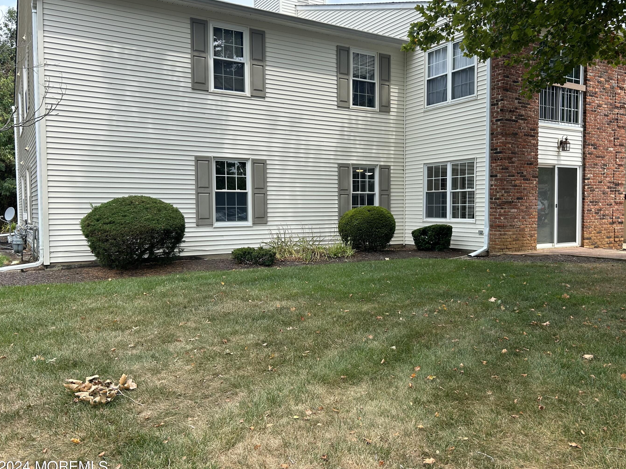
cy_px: 229
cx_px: 335
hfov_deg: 61.6
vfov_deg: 48.2
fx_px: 524
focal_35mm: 29
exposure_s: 1/1266
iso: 50
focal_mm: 5.7
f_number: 1.5
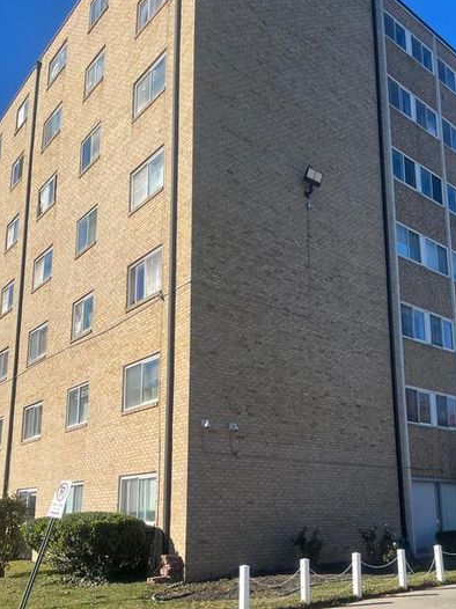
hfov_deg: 42.6
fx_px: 580
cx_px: 287
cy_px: 384
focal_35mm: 33
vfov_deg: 54.7
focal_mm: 5.1
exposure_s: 1/2632
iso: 50
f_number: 1.6
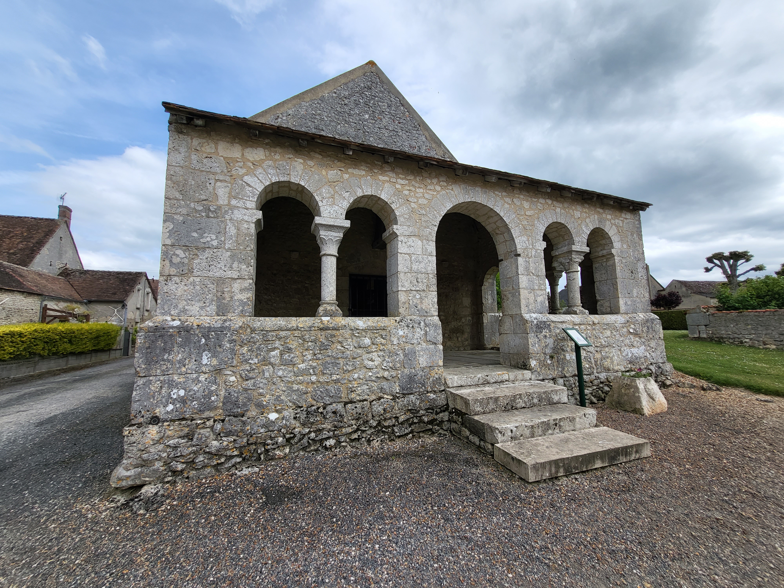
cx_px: 392
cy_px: 294
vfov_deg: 89.9
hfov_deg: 106.2
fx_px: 294
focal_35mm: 13
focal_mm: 1.74
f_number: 2.2
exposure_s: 1/1008
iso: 32
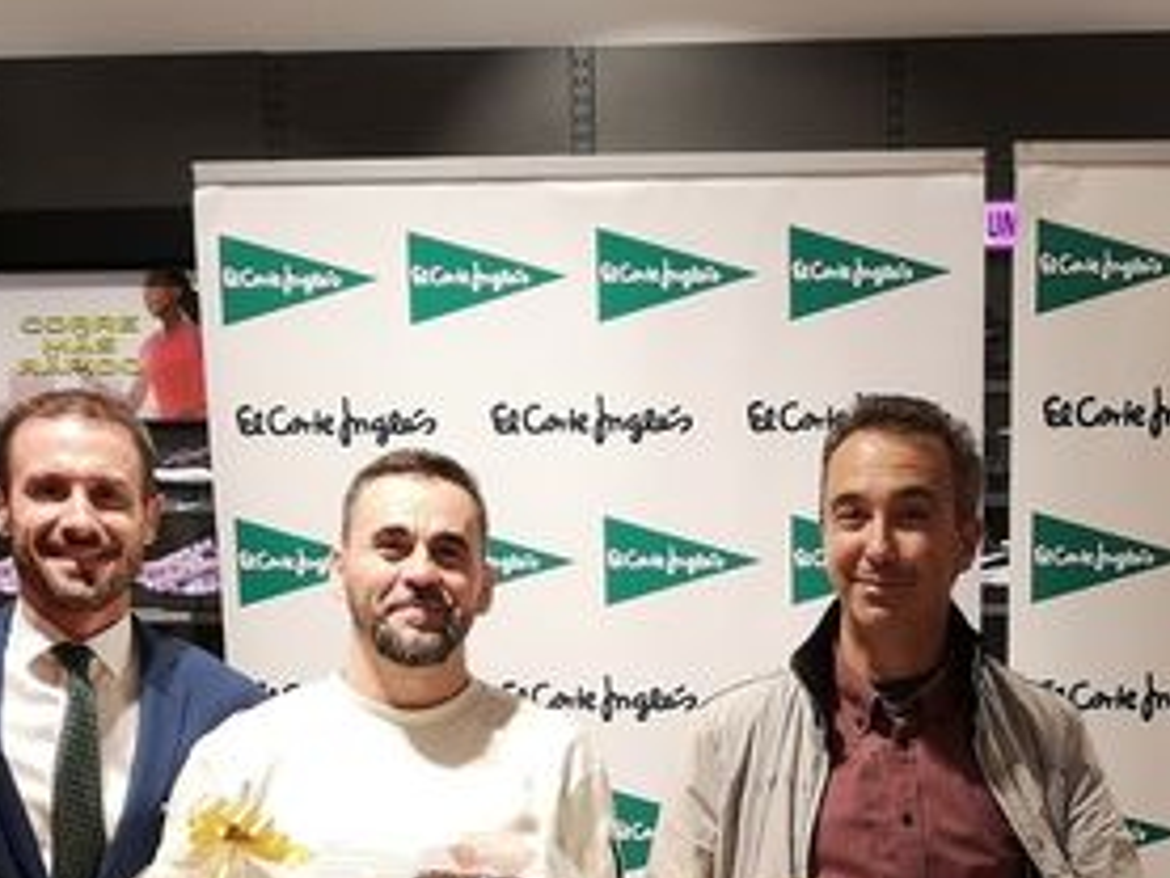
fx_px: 2637
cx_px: 781
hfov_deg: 24.9
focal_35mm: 78
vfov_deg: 18.1
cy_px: 1017
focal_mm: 5.58
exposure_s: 1/50
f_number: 1.8
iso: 64
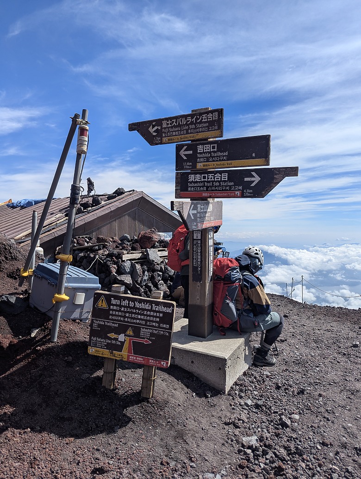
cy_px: 240
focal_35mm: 24
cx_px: 180
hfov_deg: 56.9
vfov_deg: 71.5
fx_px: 333
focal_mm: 6.81
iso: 43
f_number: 1.85
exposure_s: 1/2309
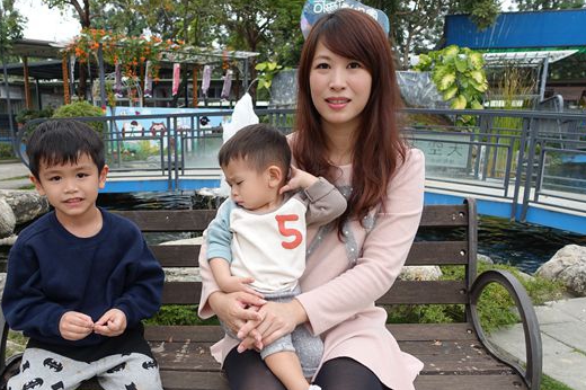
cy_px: 241
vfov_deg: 43.3
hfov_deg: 61.6
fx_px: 488
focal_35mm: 30
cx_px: 243
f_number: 2.8
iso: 125
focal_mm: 8.8
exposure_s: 1/160
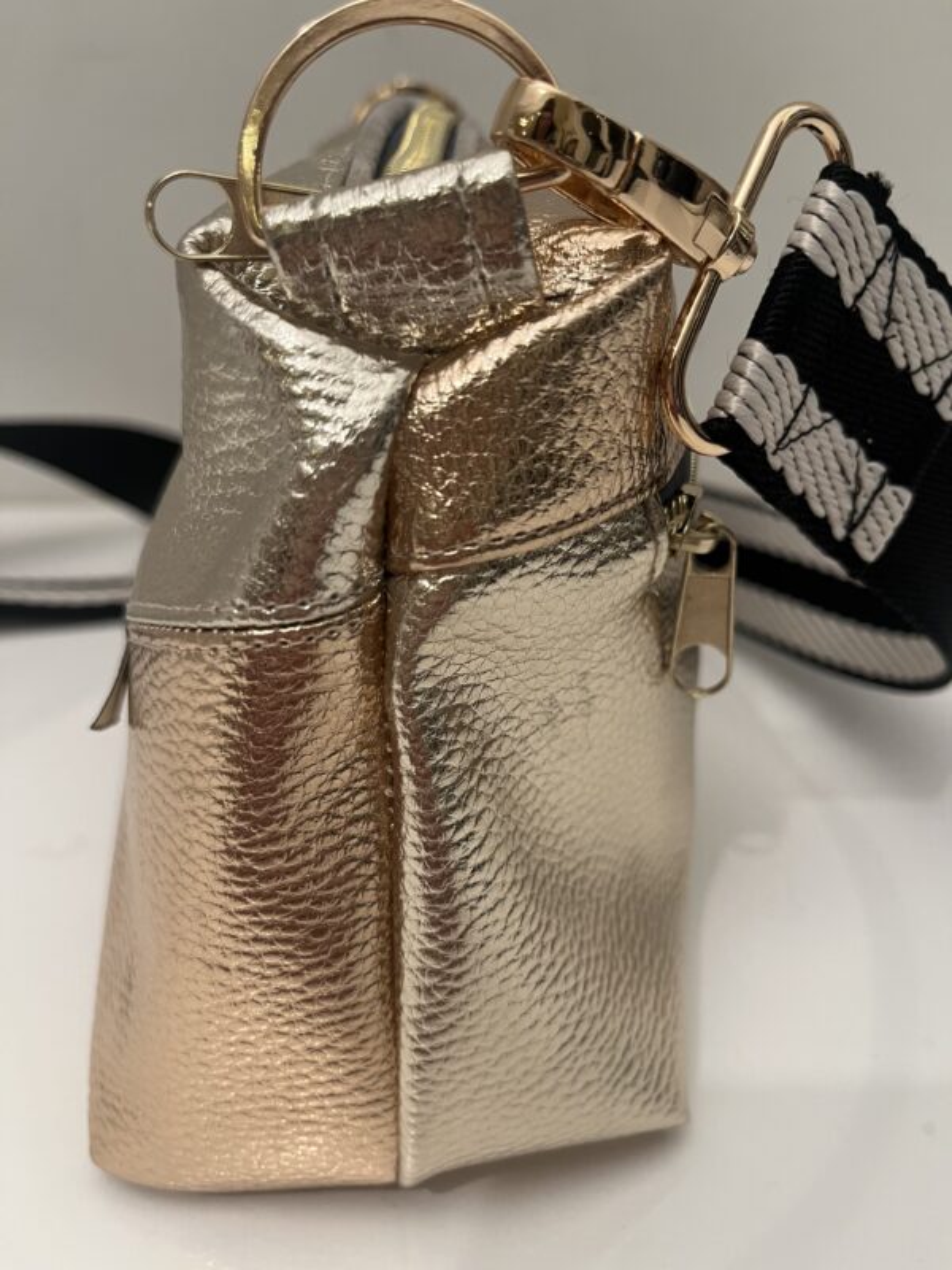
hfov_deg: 53.1
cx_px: 476
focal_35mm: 26
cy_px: 635
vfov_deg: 67.3
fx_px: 953
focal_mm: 5.1
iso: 160
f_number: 1.6
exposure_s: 1/50
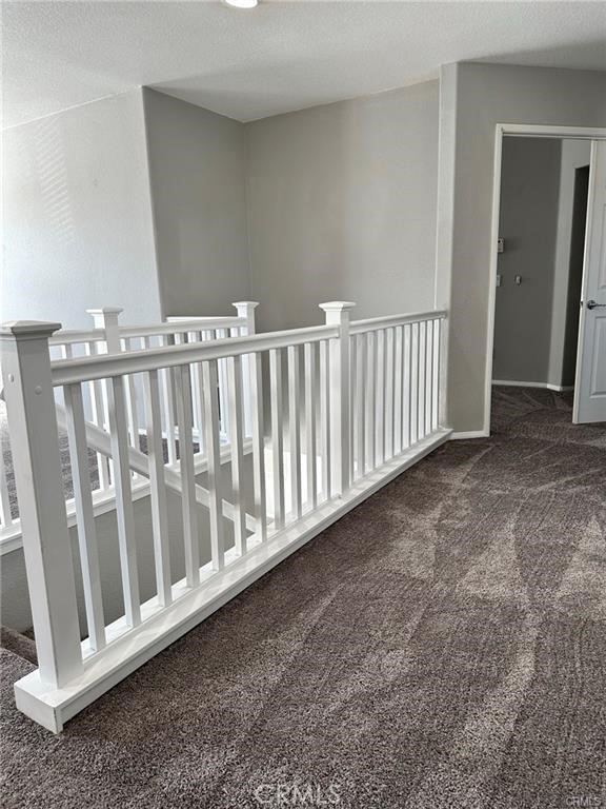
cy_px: 404
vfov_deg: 71.6
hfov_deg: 56.8
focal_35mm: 24
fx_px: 560
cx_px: 303
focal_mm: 6.86
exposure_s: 1/120
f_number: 1.78
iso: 125
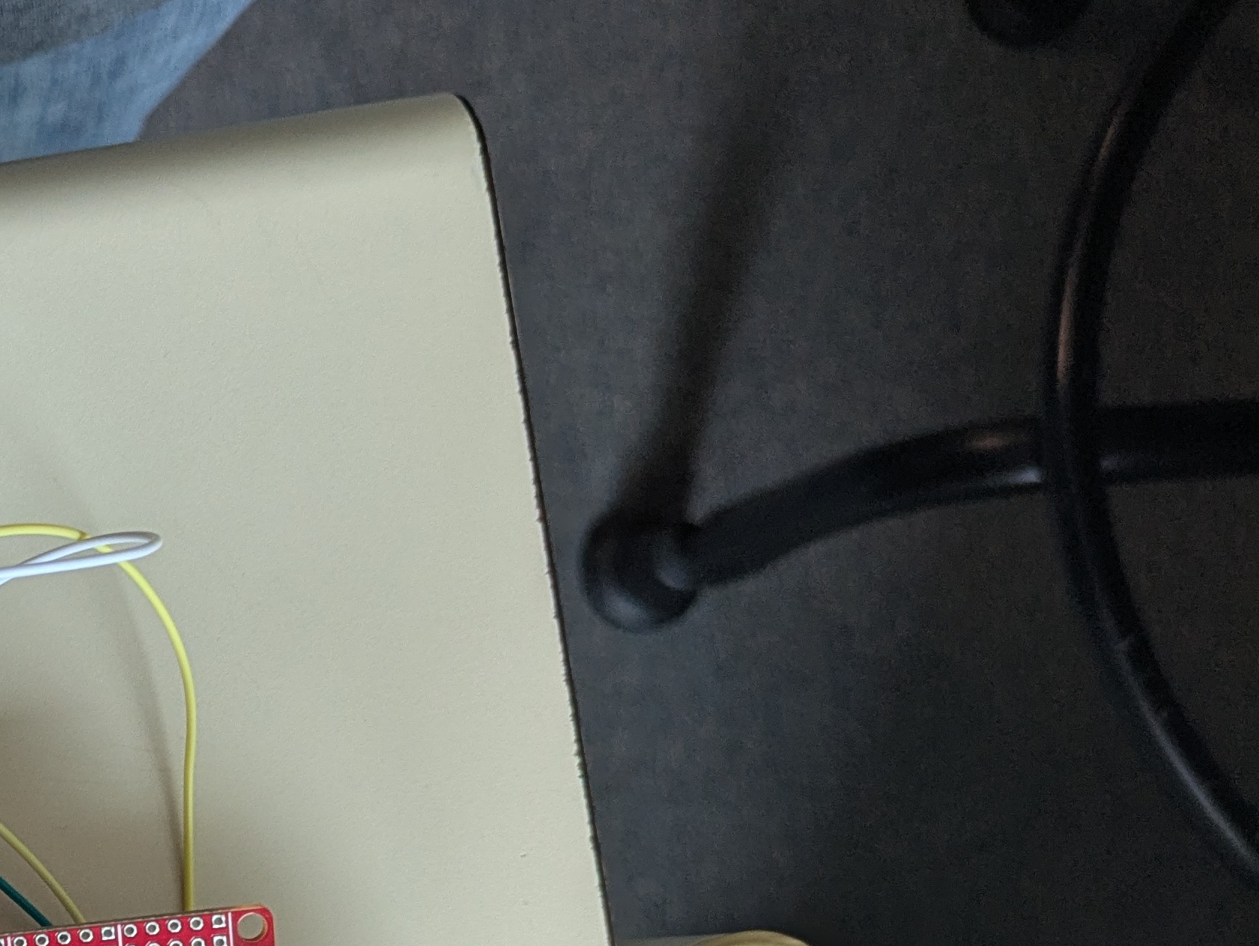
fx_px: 2511
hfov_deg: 23.9
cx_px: -471
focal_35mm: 69
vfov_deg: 20.7
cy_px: 914
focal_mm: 5.43
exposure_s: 1/60
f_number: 1.89
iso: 110
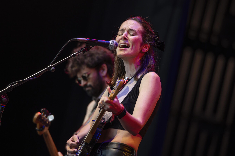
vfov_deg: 2.7
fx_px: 3261
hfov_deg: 4.1
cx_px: 118
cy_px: 78
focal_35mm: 500
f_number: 6.3
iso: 900
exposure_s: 1/160
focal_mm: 500
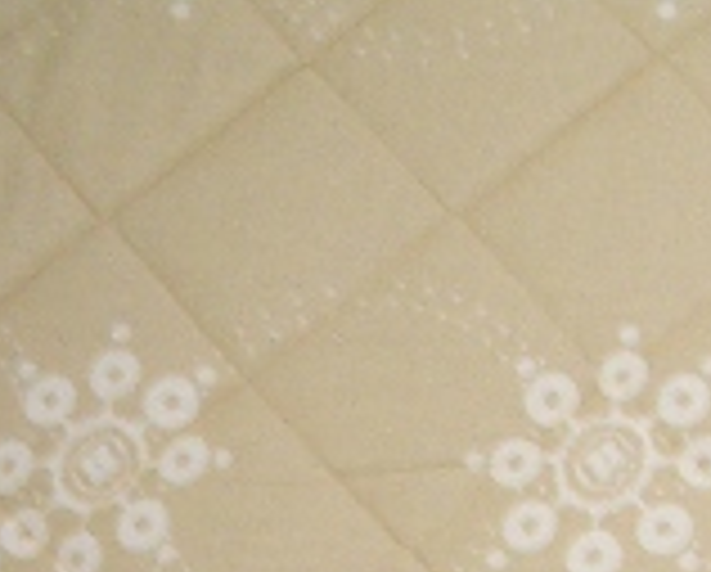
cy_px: 1067
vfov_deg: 10.5
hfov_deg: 12.9
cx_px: 1188
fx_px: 2909
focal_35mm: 138
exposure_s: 1/8
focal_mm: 5.8
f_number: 2.6
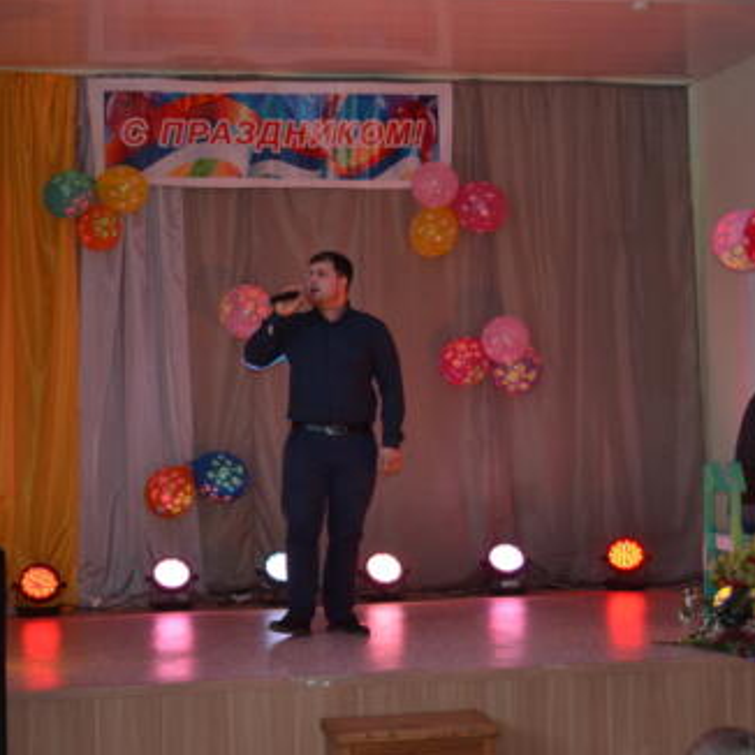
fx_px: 1497
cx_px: 296
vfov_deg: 28.3
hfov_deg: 28.2
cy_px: 381
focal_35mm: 61
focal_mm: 31
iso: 1000
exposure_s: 1/60
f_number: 4.2
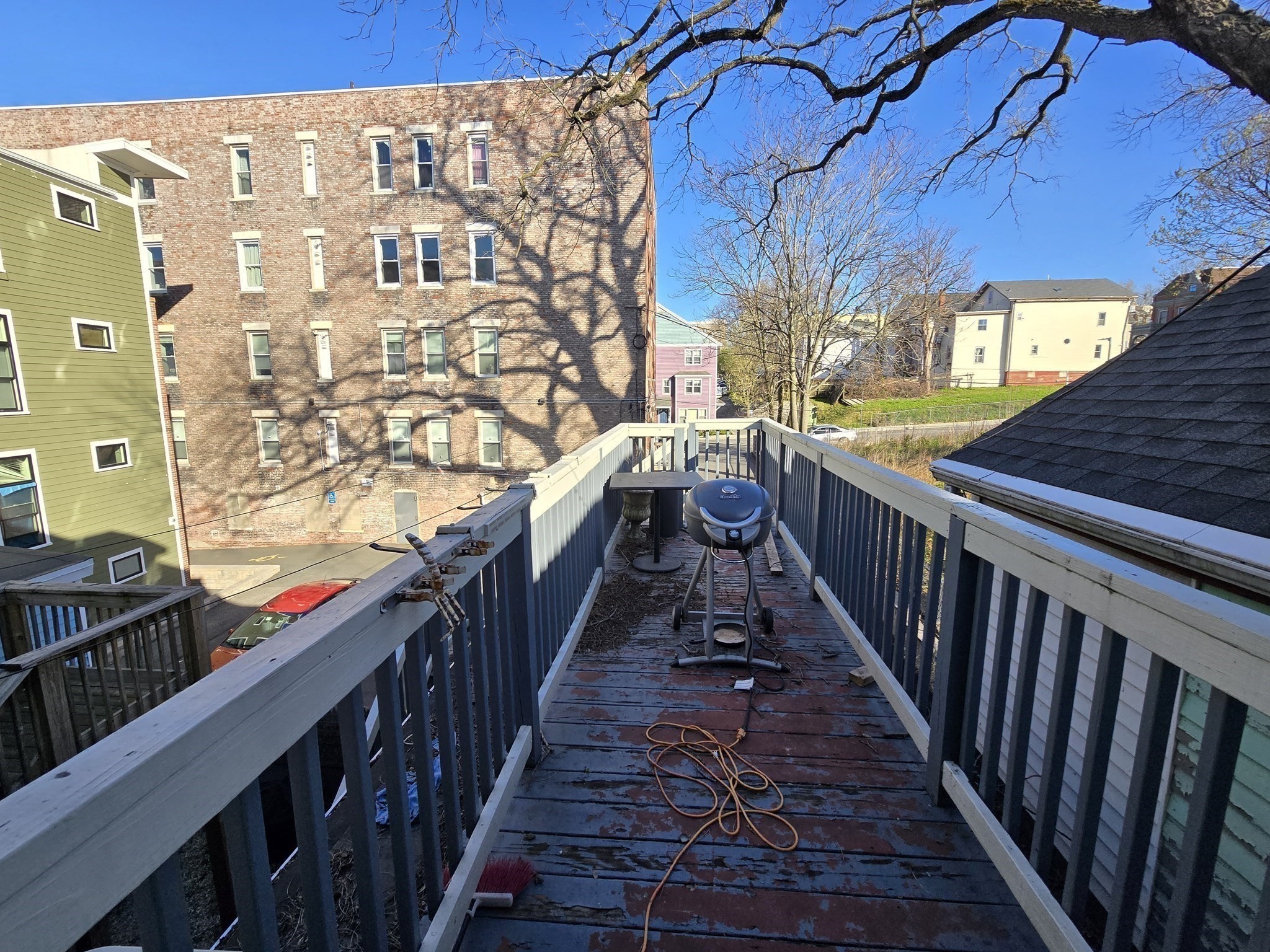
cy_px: 476
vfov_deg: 89.9
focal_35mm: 13
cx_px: 635
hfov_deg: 106.2
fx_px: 477
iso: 50
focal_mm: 2.2
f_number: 2.2
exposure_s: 1/1148
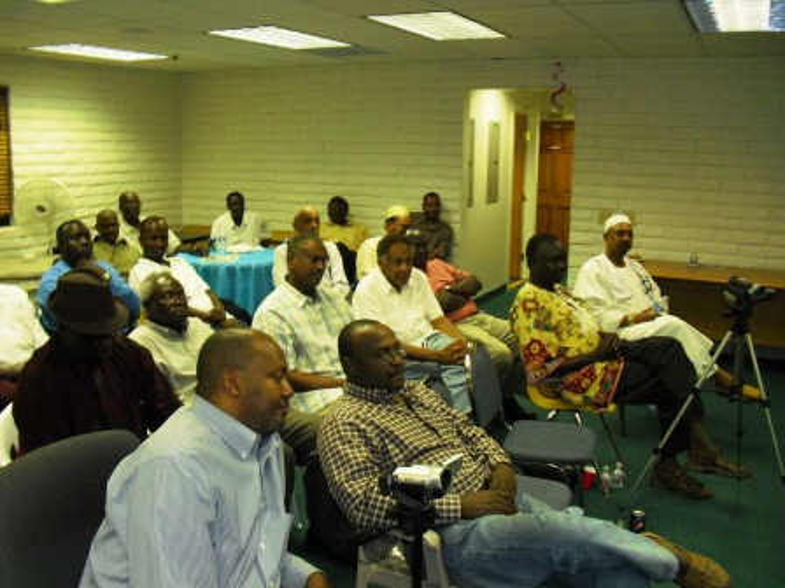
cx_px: 392
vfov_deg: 39.7
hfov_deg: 51.4
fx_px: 816
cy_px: 294
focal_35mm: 36
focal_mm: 6.3
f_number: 3.1
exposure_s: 1/60
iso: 400
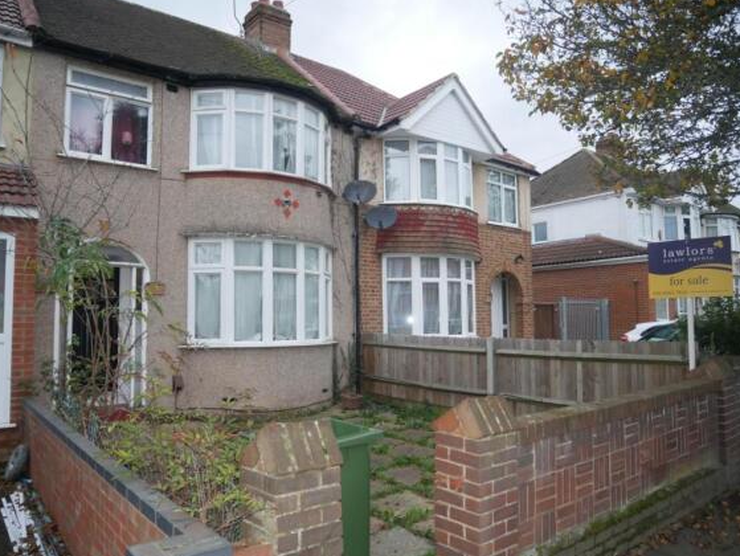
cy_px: 283
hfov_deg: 69.4
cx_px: 367
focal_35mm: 25
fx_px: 535
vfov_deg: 54.9
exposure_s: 1/50
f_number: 3.5
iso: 1000
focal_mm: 12
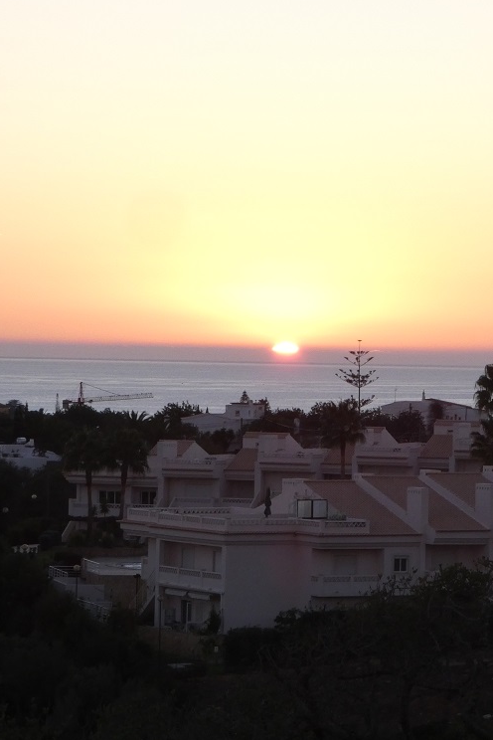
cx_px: 360
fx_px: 4046
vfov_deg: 10.4
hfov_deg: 7.0
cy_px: 370
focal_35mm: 197
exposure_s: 1/80
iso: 250
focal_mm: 25.2
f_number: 8
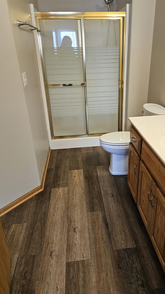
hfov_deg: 44.2
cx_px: 98
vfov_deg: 71.9
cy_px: 146
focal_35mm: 26
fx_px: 202
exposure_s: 1/120
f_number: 1.8
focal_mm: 5.4
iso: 200
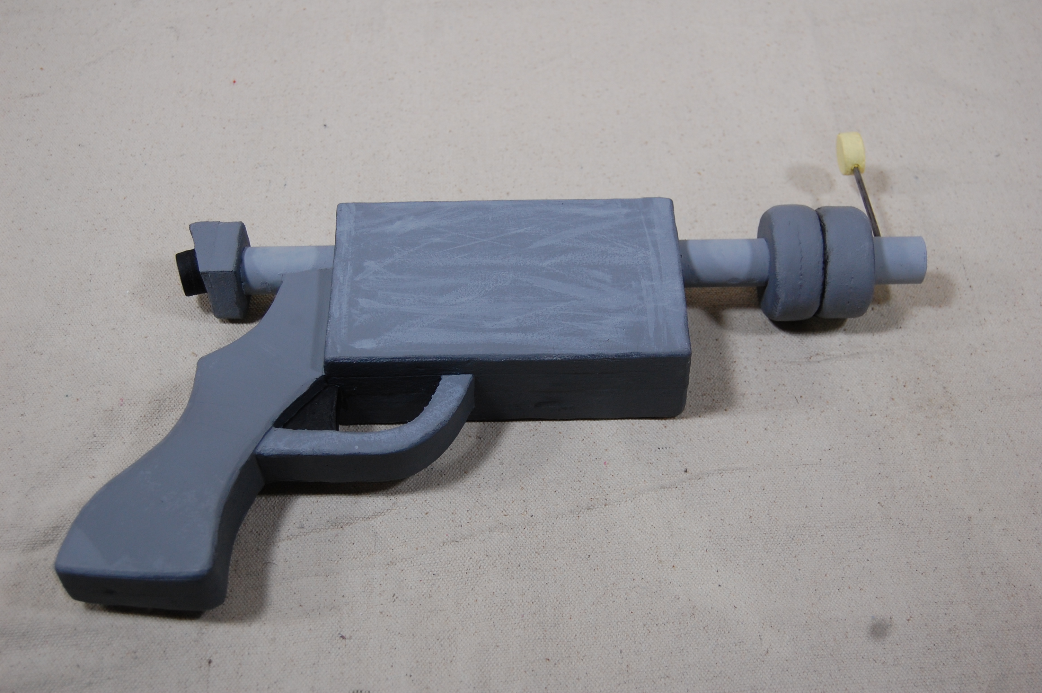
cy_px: 346
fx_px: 1301
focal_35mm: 45
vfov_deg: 29.8
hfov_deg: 43.6
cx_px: 521
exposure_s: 1/80
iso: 400
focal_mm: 30
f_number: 4.2
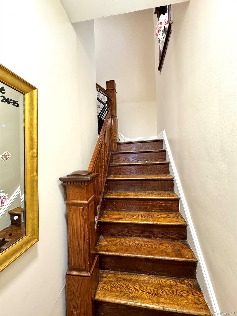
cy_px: 158
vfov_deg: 102.1
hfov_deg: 85.7
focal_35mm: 14
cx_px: 118
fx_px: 128
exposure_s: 1/60
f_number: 2.2
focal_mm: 2.22
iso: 400
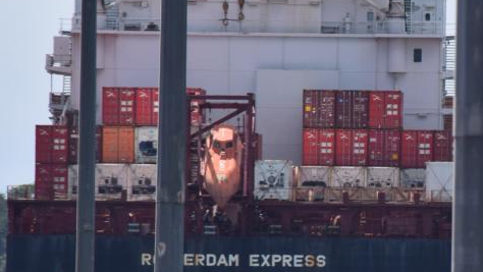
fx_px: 12235
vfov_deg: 1.3
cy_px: 152
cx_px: 423
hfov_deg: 2.3
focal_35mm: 955
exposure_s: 1/500
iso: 250
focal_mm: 250
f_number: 11
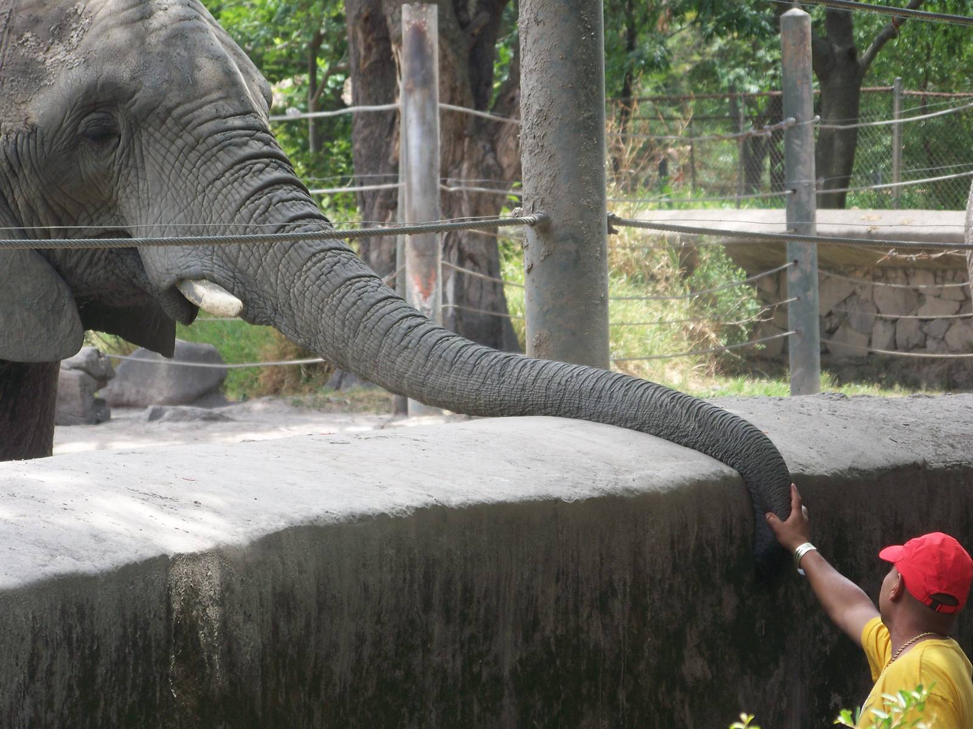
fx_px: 5509
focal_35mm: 196
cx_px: 486
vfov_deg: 7.6
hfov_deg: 10.1
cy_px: 364
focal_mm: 31.6
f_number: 3.6
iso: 64
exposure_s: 1/200
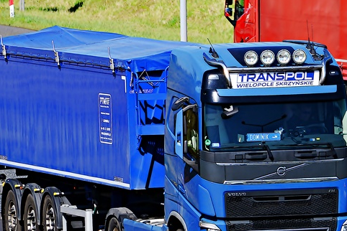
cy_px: 134
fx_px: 5748
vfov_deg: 2.3
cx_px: 177
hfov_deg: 3.5
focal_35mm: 596
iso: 200
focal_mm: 240
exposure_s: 1/1000
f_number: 7.1
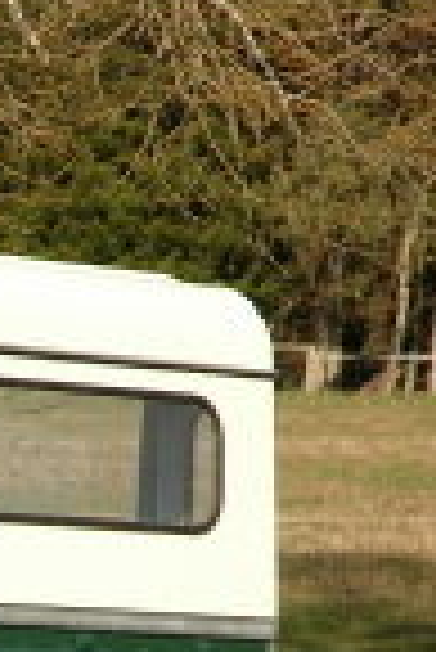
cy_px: 654
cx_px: -571
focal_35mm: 347
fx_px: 6288
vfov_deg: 5.9
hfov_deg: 3.9
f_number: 8
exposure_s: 1/800
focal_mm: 70
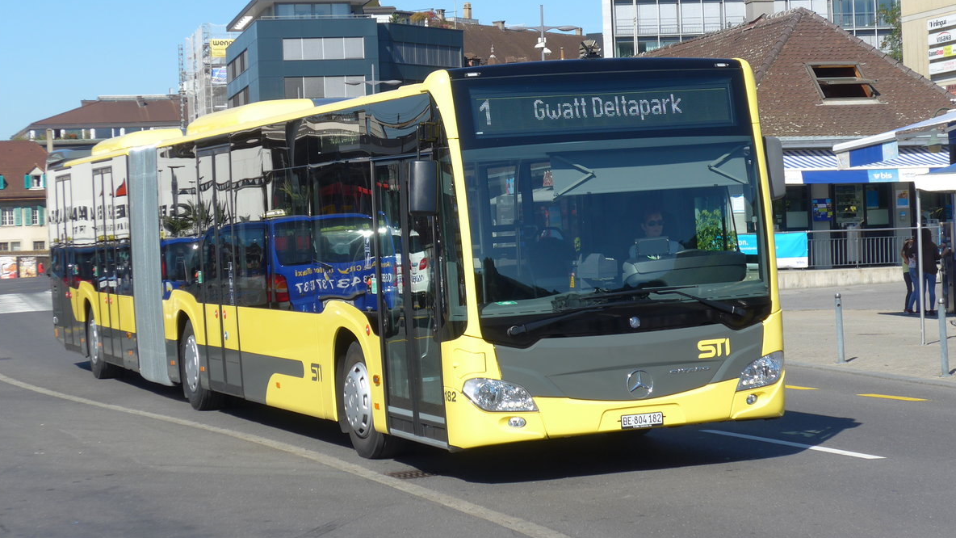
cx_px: 472
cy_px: 218
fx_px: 2408
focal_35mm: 95
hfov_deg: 22.5
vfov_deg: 12.7
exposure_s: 1/500
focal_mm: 17
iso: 80
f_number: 4.5
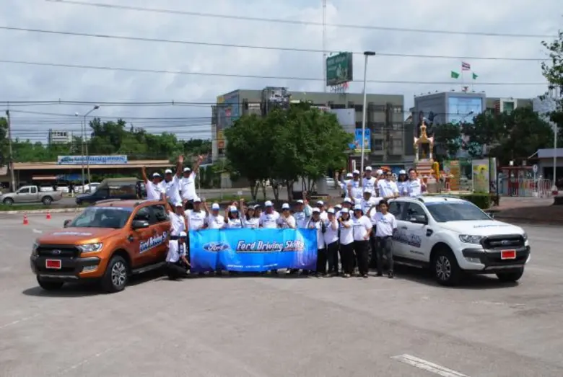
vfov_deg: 31.0
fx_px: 681
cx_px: 282
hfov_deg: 44.9
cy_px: 188
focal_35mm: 44
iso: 100
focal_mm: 29
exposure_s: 1/250
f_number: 8
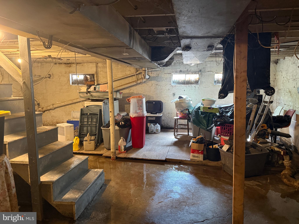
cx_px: 150
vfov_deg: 56.8
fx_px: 207
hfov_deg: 71.6
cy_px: 112
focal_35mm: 24
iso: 640
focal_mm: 6.76
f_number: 1.78
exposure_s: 1/40
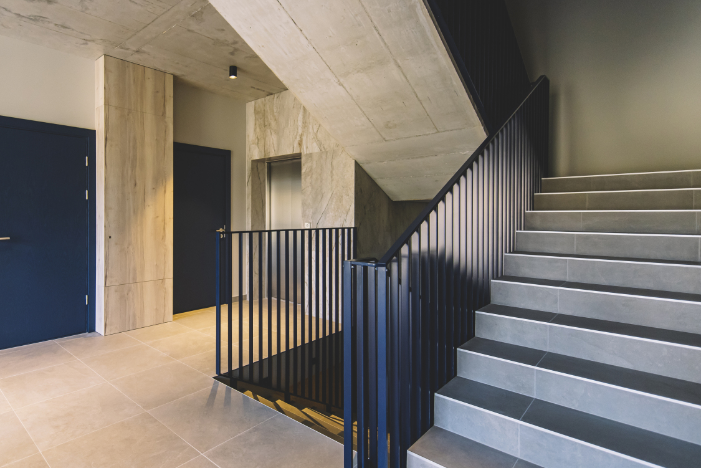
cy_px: 217
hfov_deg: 82.3
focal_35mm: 20
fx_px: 390
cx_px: 262
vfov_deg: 61.9
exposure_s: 1/160
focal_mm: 15
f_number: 2.8
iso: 1250
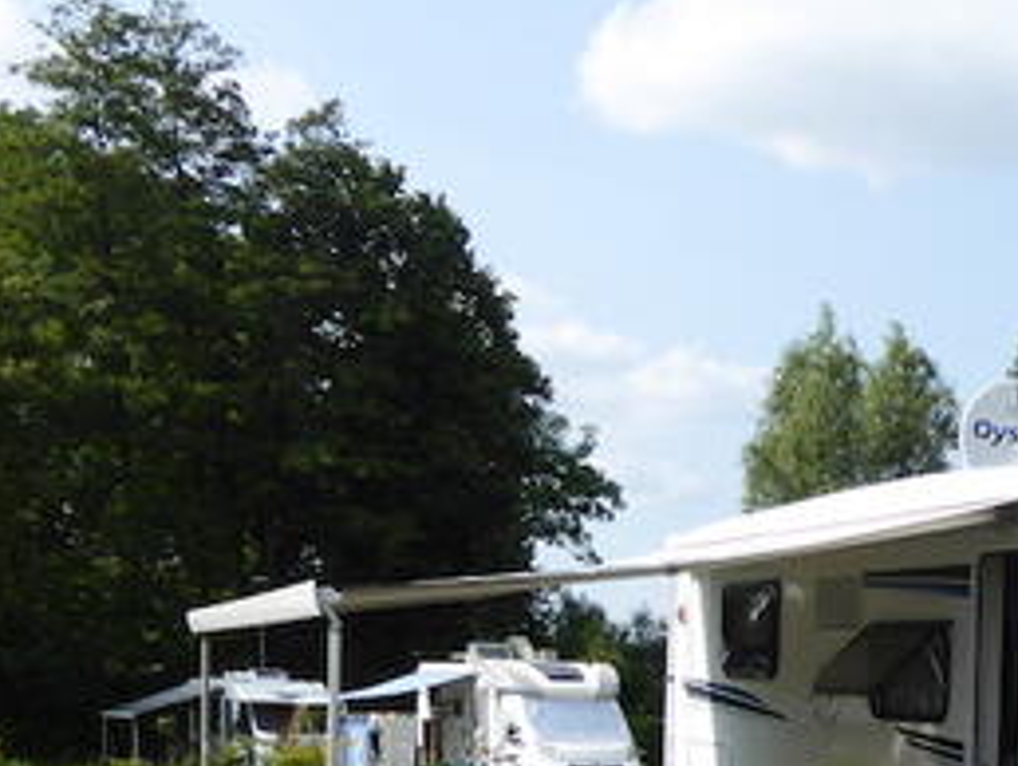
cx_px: 1057
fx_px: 1825
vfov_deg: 21.8
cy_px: 936
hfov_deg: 28.9
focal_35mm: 62
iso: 100
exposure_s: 1/800
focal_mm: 4.3
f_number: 3.3
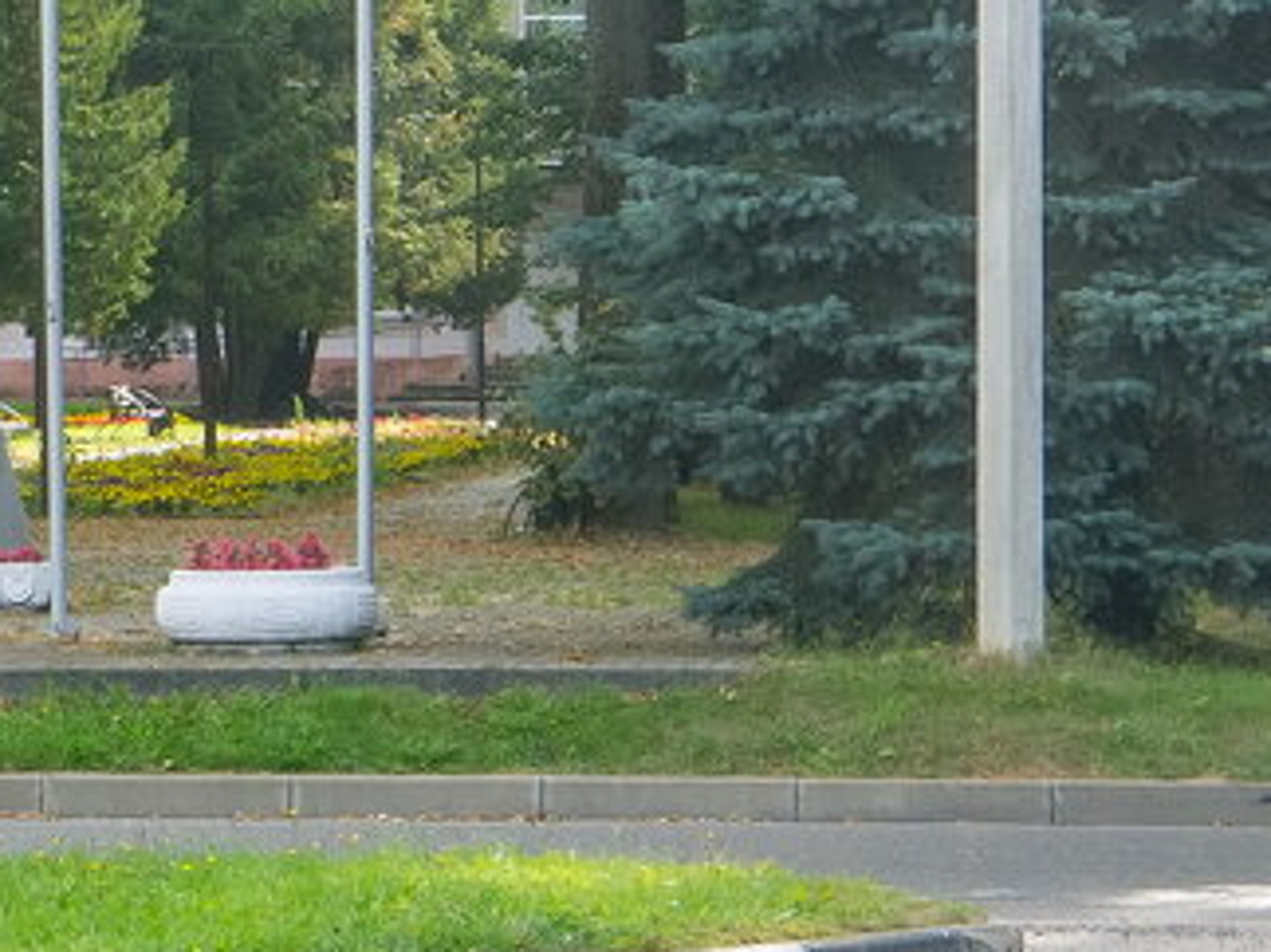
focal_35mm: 205
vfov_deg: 7.2
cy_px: -293
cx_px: -435
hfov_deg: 9.5
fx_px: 7524
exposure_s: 1/200
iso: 200
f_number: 6.3
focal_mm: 31
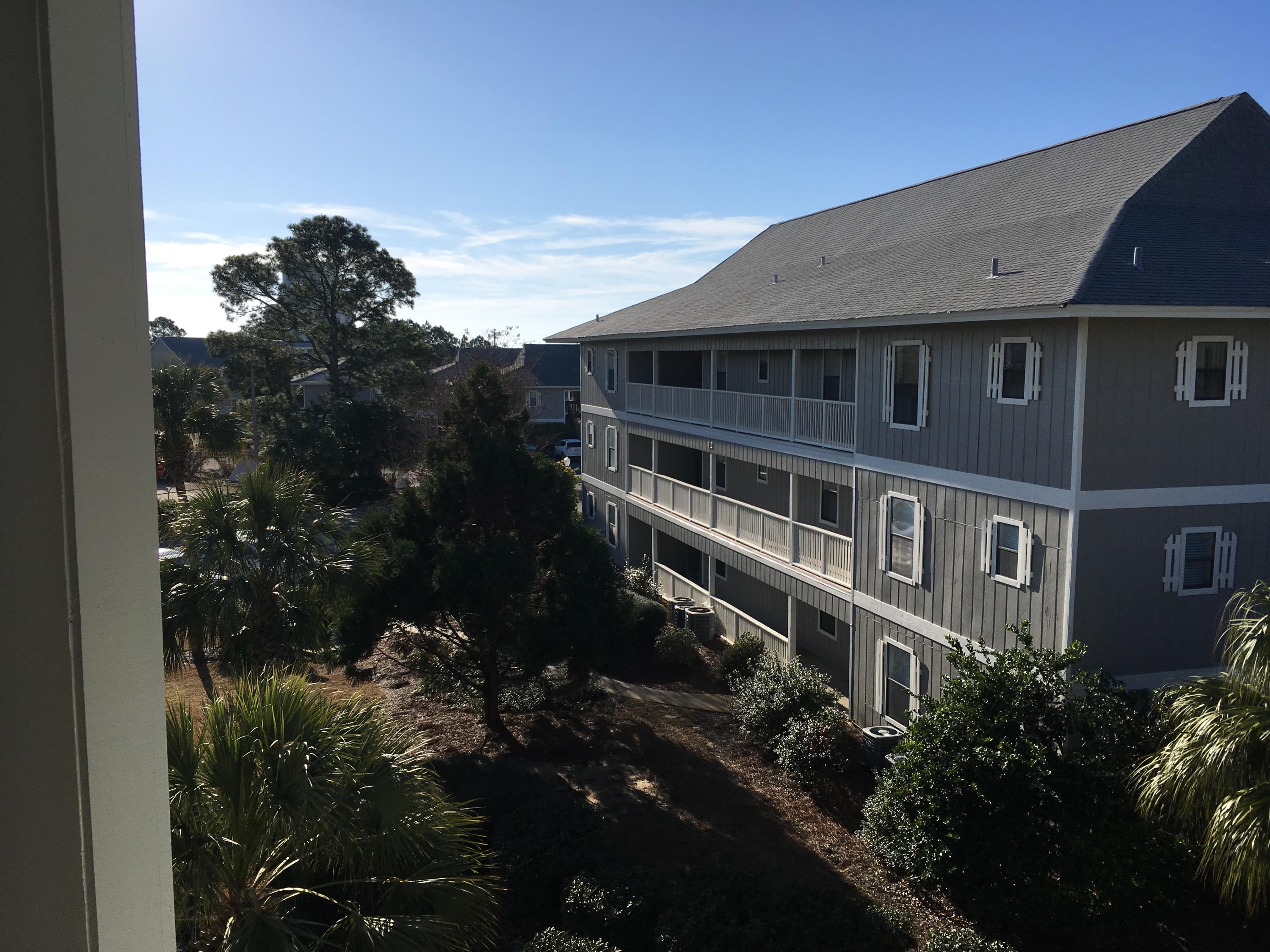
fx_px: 1064
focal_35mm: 29
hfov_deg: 61.7
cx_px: 635
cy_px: 476
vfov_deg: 48.2
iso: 25
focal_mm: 4.15
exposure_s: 1/2404
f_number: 2.2
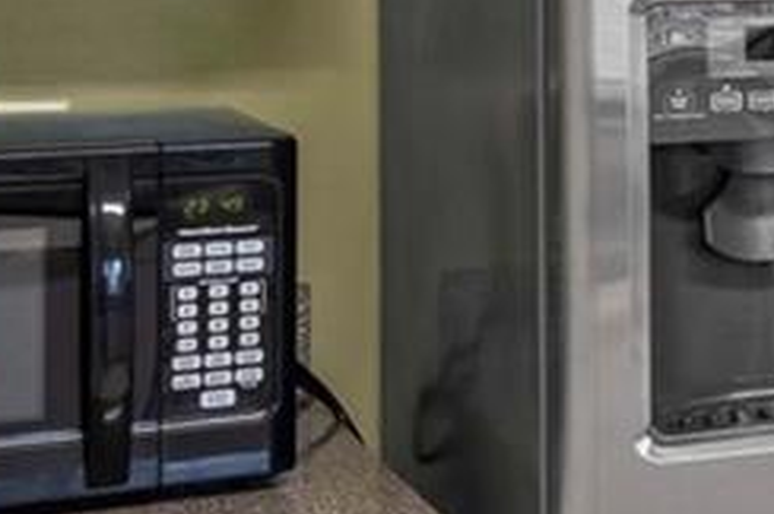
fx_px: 2254
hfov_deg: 15.4
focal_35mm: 105
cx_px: 1580
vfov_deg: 12.7
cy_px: -98
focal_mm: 16
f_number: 9
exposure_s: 1/1.25
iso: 200
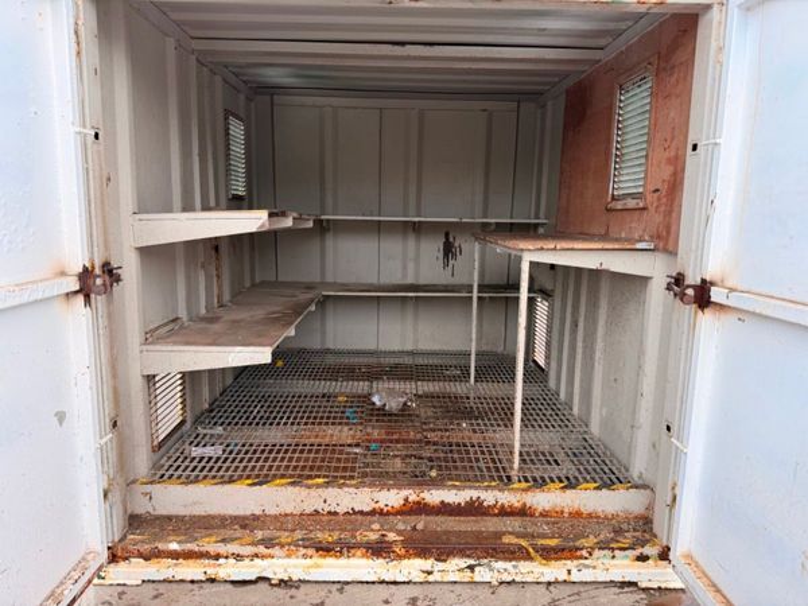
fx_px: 560
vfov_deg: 56.8
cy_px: 303
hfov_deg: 71.6
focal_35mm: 24
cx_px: 404
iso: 80
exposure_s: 1/183
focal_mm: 6.76
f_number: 1.78
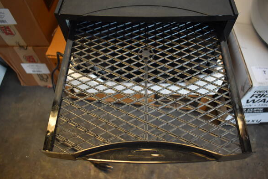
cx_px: 136
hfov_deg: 65.4
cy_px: 88
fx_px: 209
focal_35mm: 28
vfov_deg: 46.5
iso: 800
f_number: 3.5
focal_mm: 18
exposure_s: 1/160
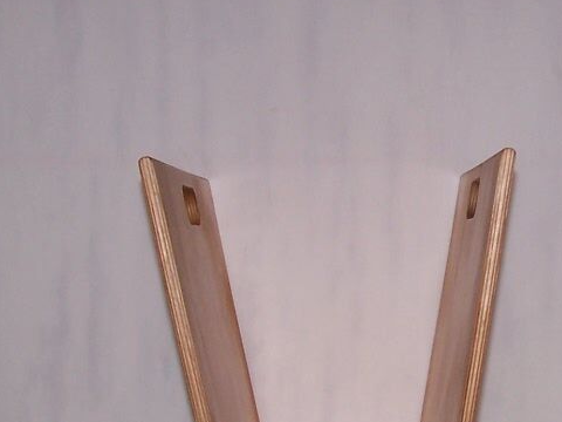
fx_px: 1542
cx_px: 529
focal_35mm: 95
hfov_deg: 20.2
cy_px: 292
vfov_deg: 15.5
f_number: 2.8
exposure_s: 1/60
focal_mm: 6.3
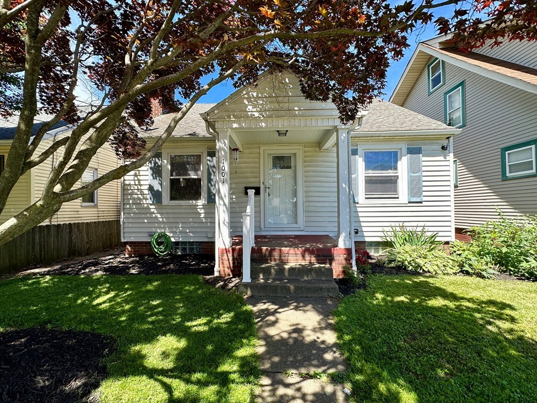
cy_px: 205
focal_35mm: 15
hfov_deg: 98.2
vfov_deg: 81.7
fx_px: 233
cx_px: 265
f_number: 2.2
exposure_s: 1/527
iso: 40
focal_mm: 2.22
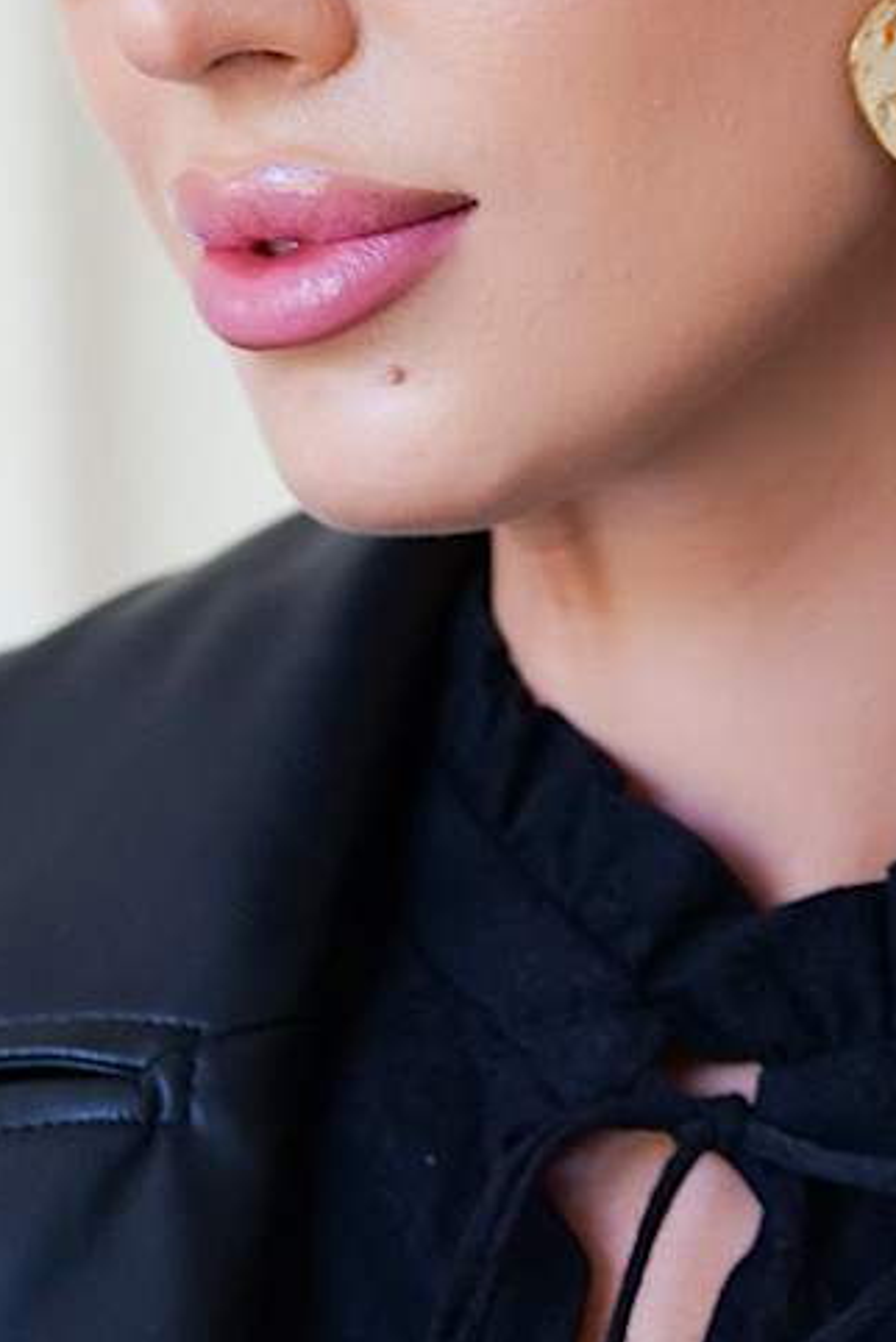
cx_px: 743
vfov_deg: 20.7
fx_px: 3616
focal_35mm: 97
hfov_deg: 14.0
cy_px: 212
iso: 320
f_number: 2.8
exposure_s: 1/60
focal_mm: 39
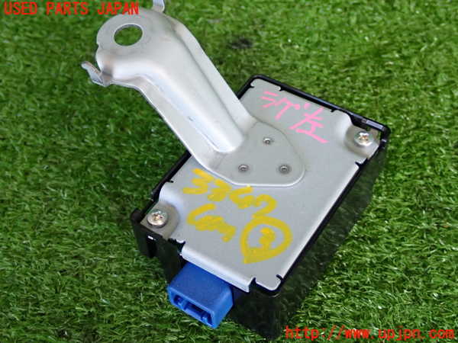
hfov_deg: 33.2
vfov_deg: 25.2
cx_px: 229
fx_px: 767
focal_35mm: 58
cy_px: 172
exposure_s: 1/60
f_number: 3.5
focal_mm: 10.35
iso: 320
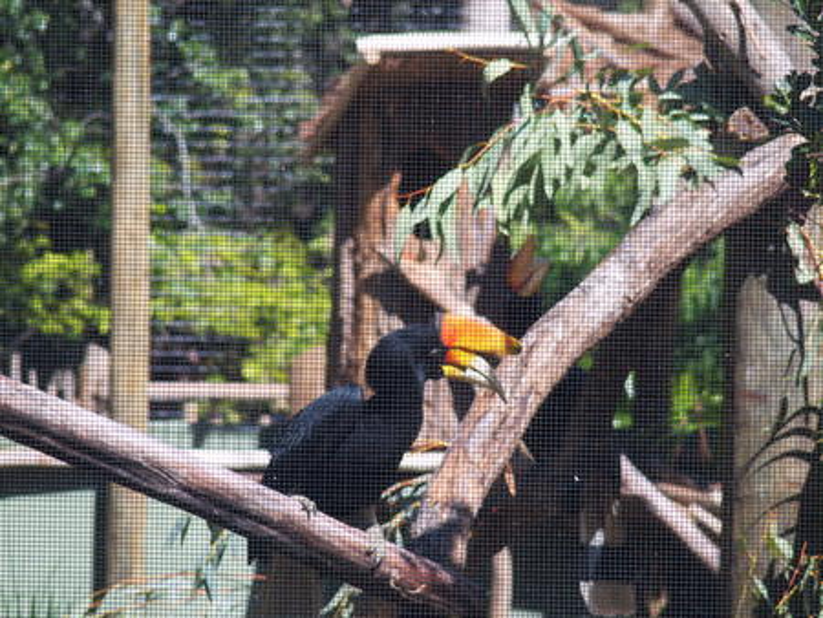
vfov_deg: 5.0
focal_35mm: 300
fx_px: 7136
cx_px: 412
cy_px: 309
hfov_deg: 6.6
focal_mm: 64.3
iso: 100
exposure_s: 1/640
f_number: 3.5
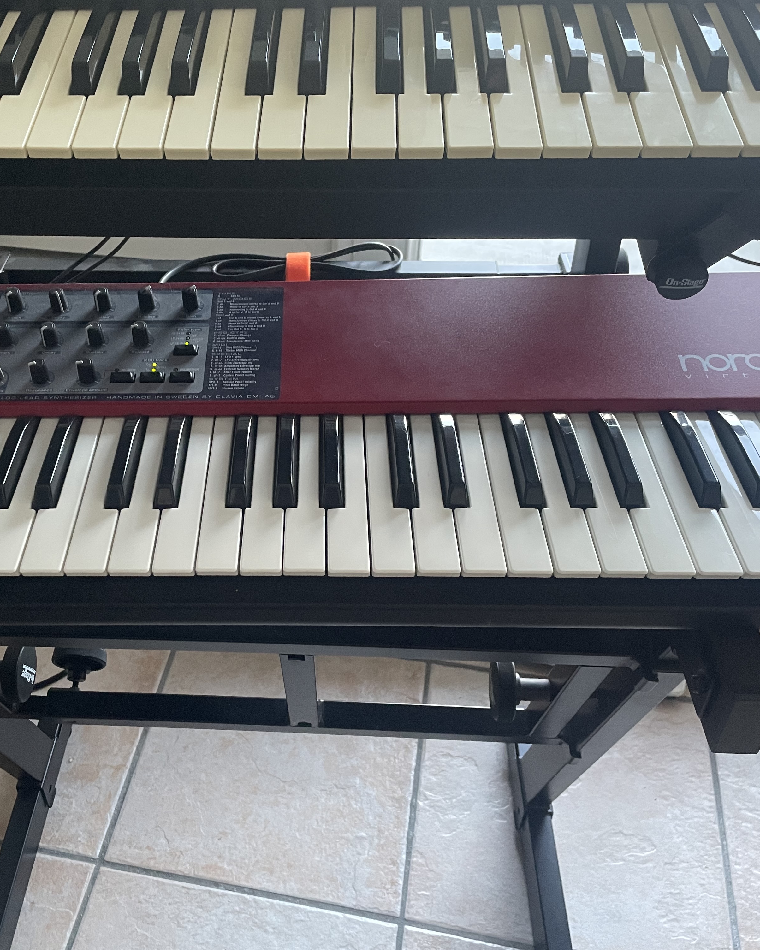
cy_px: 476
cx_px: 285
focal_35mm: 34
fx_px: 956
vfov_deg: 52.8
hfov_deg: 43.0
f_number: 1.6
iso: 320
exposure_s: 1/60
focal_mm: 4.2
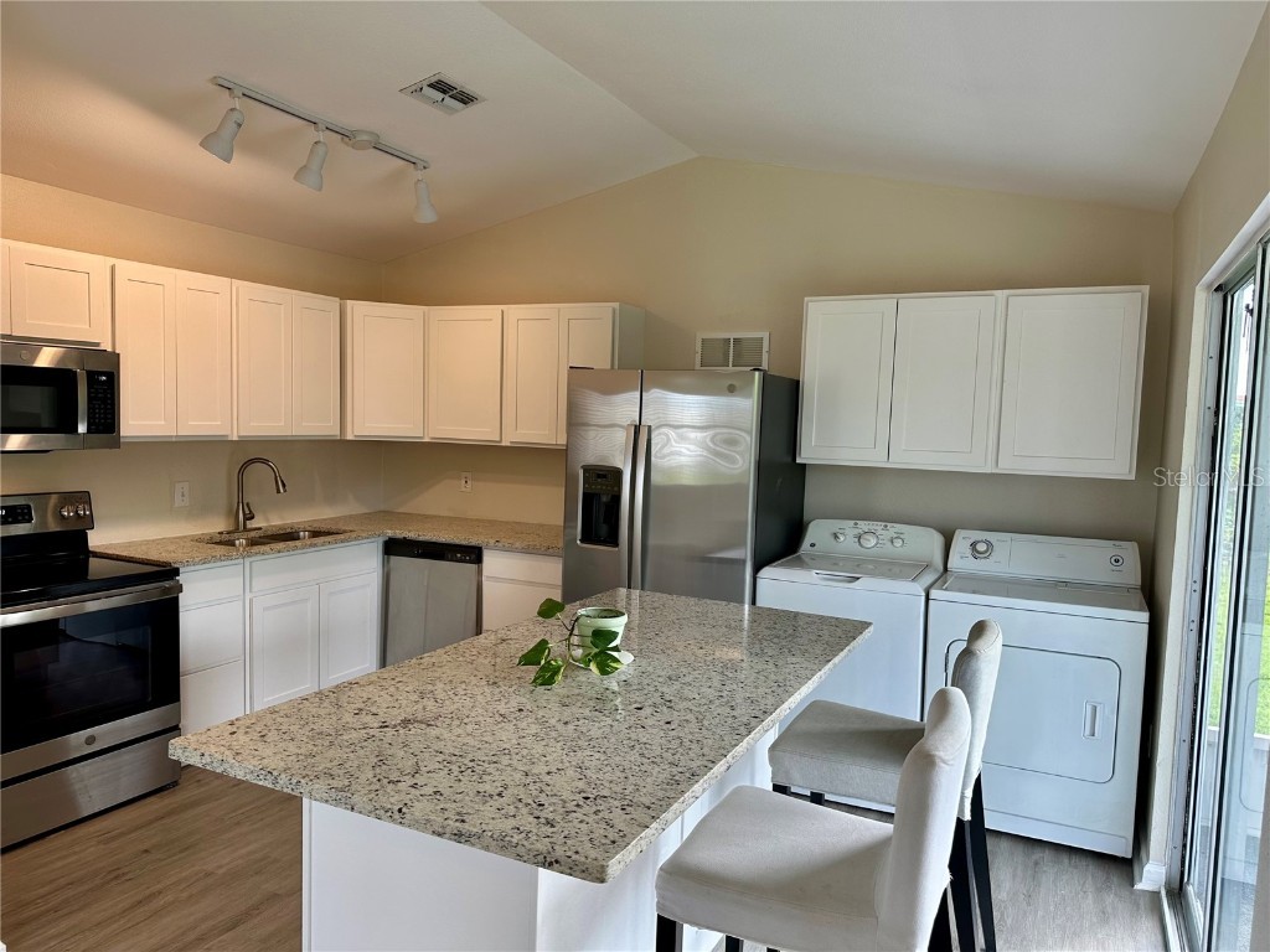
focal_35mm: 24
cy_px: 476
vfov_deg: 56.8
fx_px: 881
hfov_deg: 71.6
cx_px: 635
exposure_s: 1/120
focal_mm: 6.86
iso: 100
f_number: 1.78
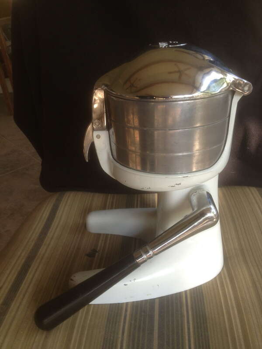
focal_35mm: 35
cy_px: 174
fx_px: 353
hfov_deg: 40.7
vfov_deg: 52.6
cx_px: 131
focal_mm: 4.28
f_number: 2.4
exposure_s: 1/40
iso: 64
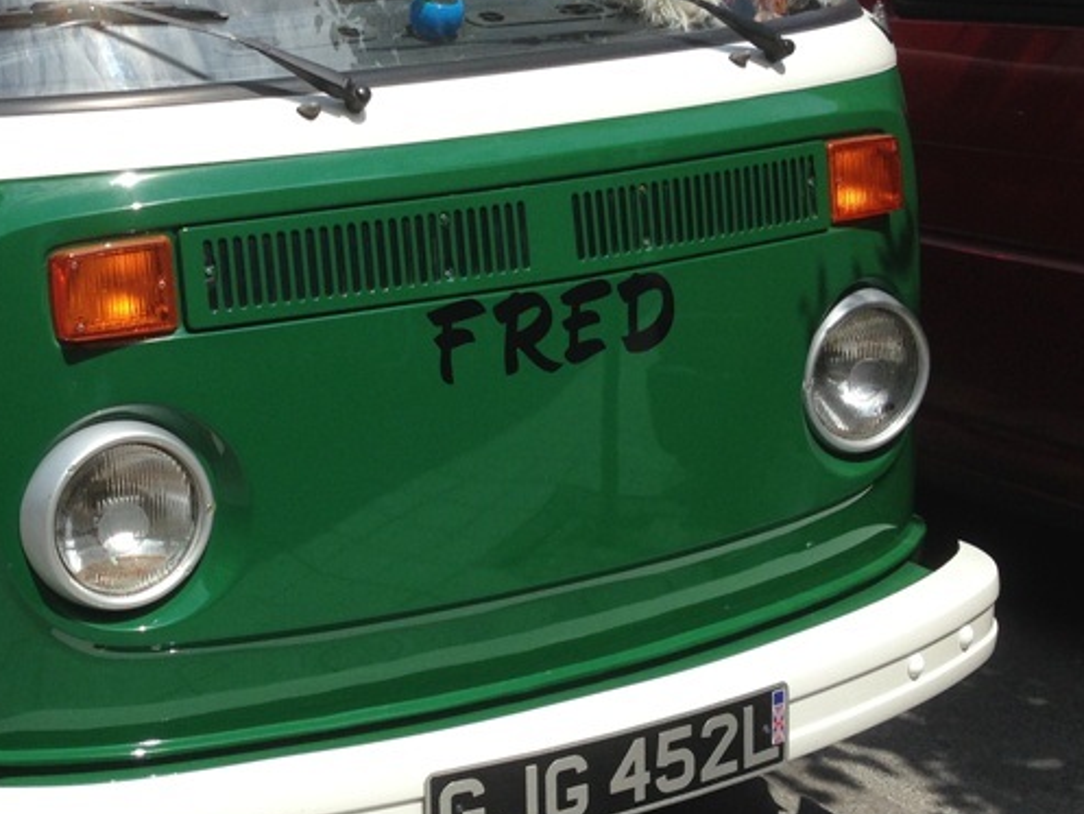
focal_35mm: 68
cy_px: 284
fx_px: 2130
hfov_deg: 27.7
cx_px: 159
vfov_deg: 21.6
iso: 50
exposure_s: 1/2463
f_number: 2.4
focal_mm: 4.13
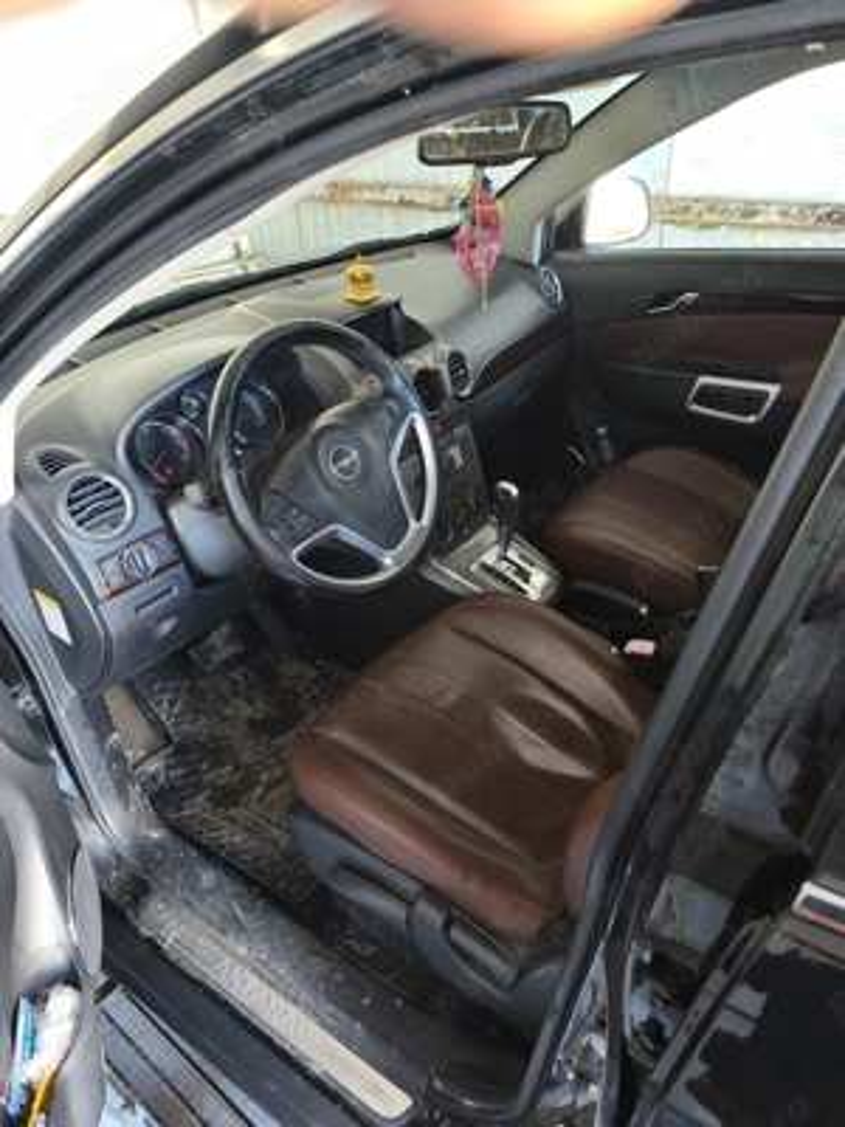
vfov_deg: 73.9
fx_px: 749
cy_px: 564
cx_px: 422
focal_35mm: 23
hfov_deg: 58.9
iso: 640
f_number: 1.65
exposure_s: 1/50
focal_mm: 6.14
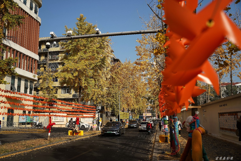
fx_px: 214
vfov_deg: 41.1
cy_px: 80
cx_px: 120
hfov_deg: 58.7
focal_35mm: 32
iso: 100
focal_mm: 32
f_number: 4.5
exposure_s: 1/1000
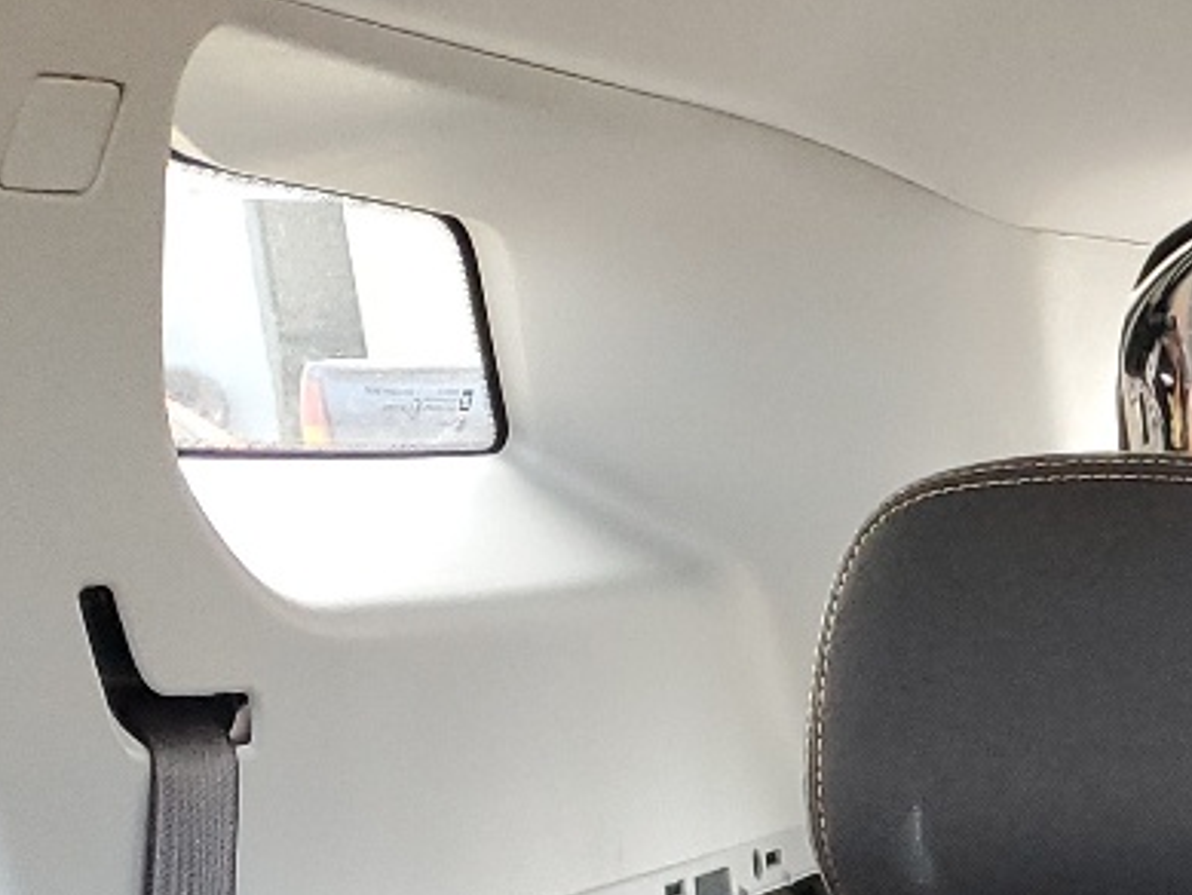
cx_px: 2222
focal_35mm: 107
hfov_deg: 15.5
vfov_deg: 12.3
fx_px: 3686
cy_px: 1769
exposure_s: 1/60.2
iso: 128
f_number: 1.5
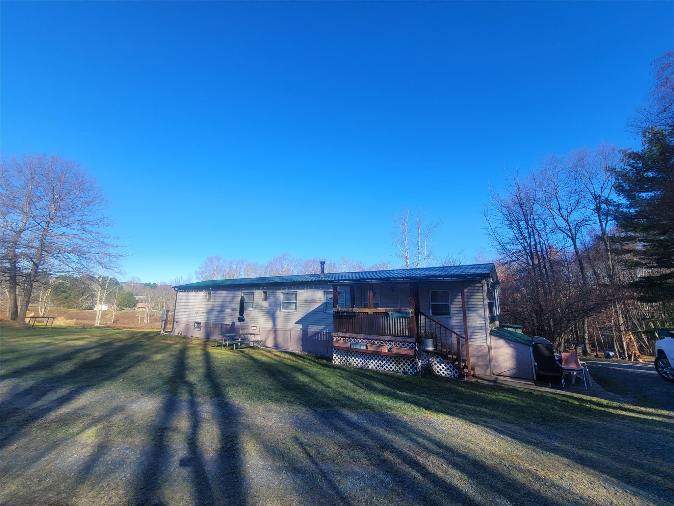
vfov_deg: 89.9
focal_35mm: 13
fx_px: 253
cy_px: 253
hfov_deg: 106.2
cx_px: 337
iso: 50
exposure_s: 1/952
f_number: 2.2
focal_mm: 2.2
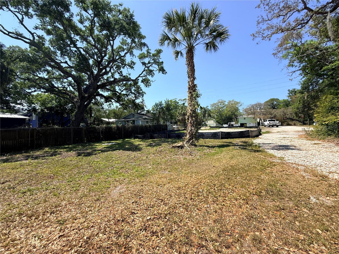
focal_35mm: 14
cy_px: 127
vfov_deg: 85.7
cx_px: 170
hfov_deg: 102.1
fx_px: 137
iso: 50
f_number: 2.2
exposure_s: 1/1656
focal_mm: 2.22
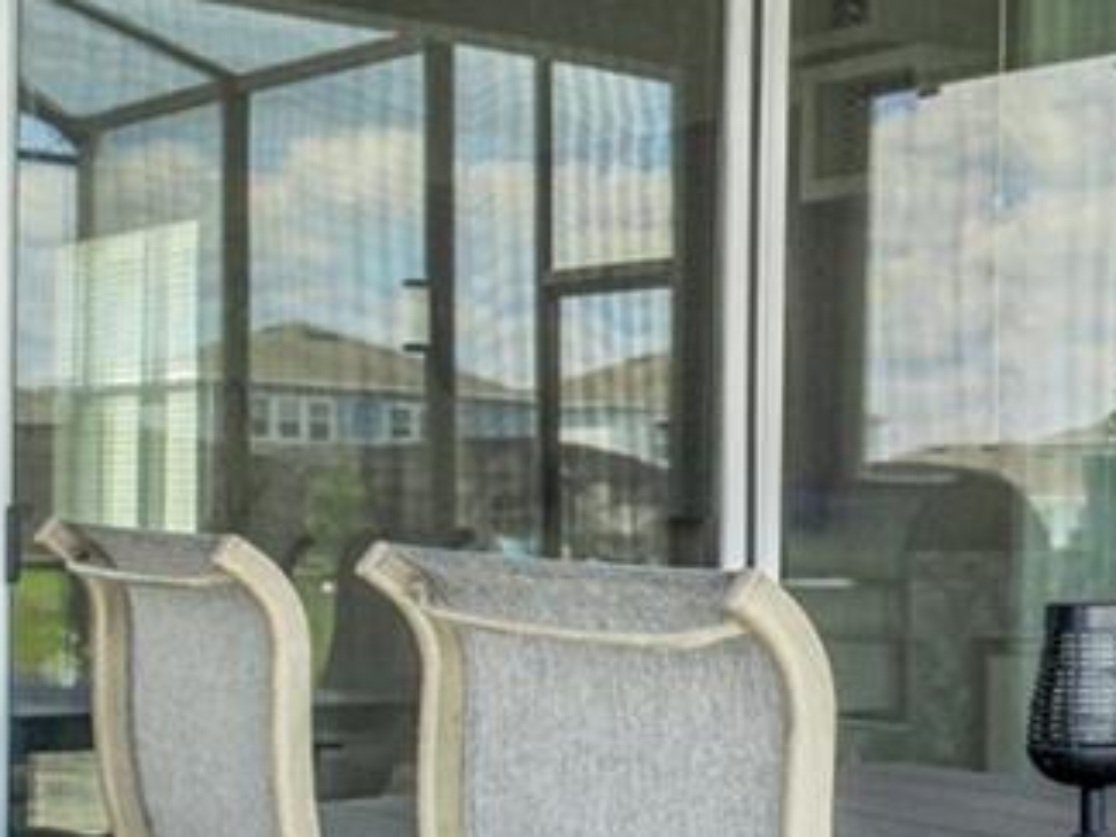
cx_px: 1495
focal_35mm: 78
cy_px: 596
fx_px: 2527
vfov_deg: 18.7
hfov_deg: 22.1
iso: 250
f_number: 9
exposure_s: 1/20
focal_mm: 11
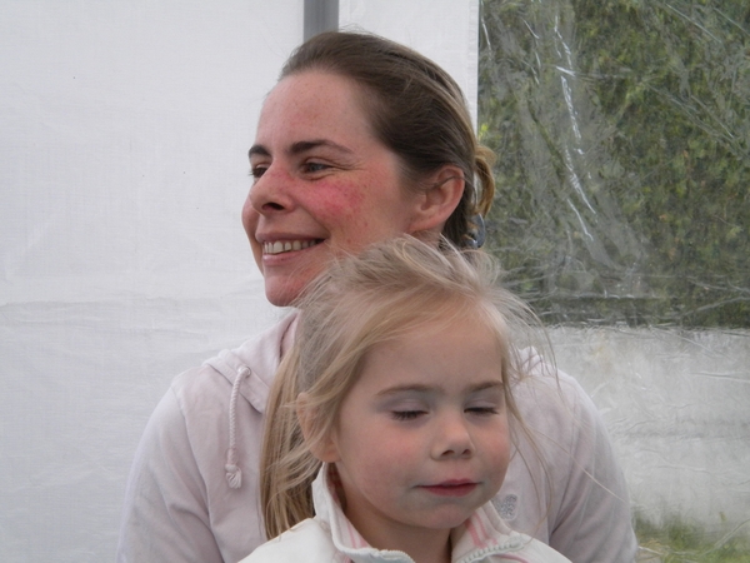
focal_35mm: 79
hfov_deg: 24.7
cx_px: 375
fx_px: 1712
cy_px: 282
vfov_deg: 18.7
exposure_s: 1/250
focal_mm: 14.3
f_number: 5.1
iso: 296
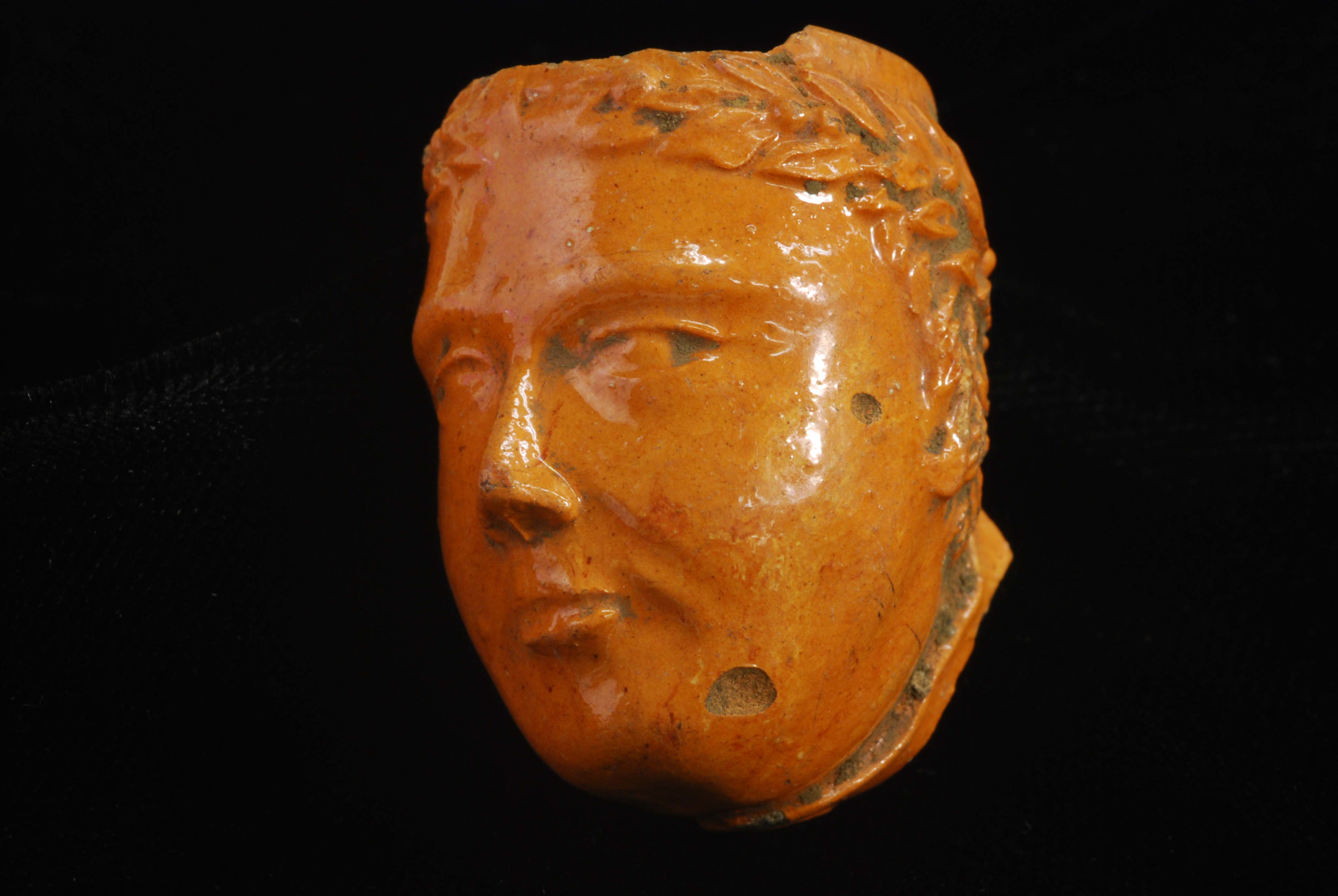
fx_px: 5861
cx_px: 669
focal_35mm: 158
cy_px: 448
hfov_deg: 13.0
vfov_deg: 8.7
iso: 200
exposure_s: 1.3
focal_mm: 105
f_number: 18
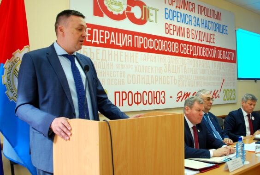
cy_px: 86
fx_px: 268
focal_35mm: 37
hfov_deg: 51.7
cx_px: 146
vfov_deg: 36.1
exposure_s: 1/40
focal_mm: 20
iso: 400
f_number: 3.8
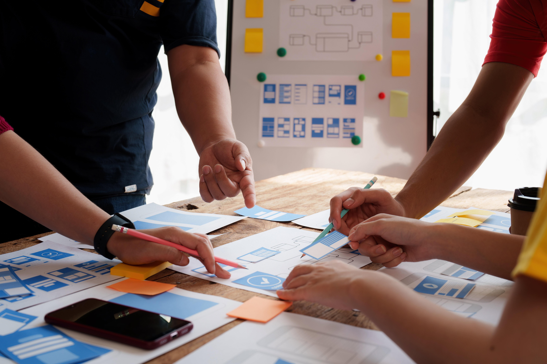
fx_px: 760
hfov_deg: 39.6
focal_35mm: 50
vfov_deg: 27.0
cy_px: 182
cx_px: 274
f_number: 5.6
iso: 100
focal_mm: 50
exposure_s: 1/30
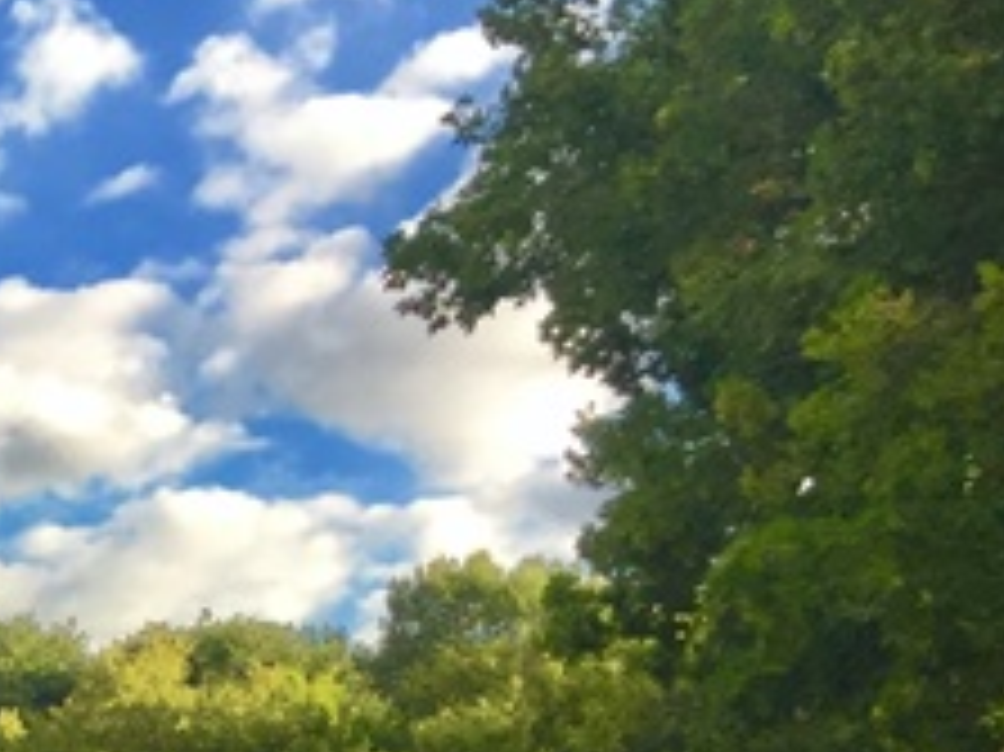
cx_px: -788
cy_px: 1103
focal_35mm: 104
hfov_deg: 16.1
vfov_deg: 13.5
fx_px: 3015
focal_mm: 4.15
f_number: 2.2
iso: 32
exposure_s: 1/527
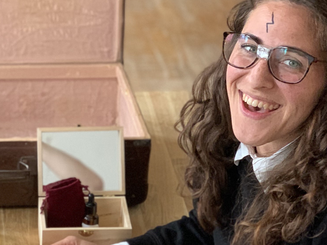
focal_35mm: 142
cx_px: -61
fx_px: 1341
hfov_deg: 13.5
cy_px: 189
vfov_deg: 10.4
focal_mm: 6
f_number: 2.4
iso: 200
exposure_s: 1/60
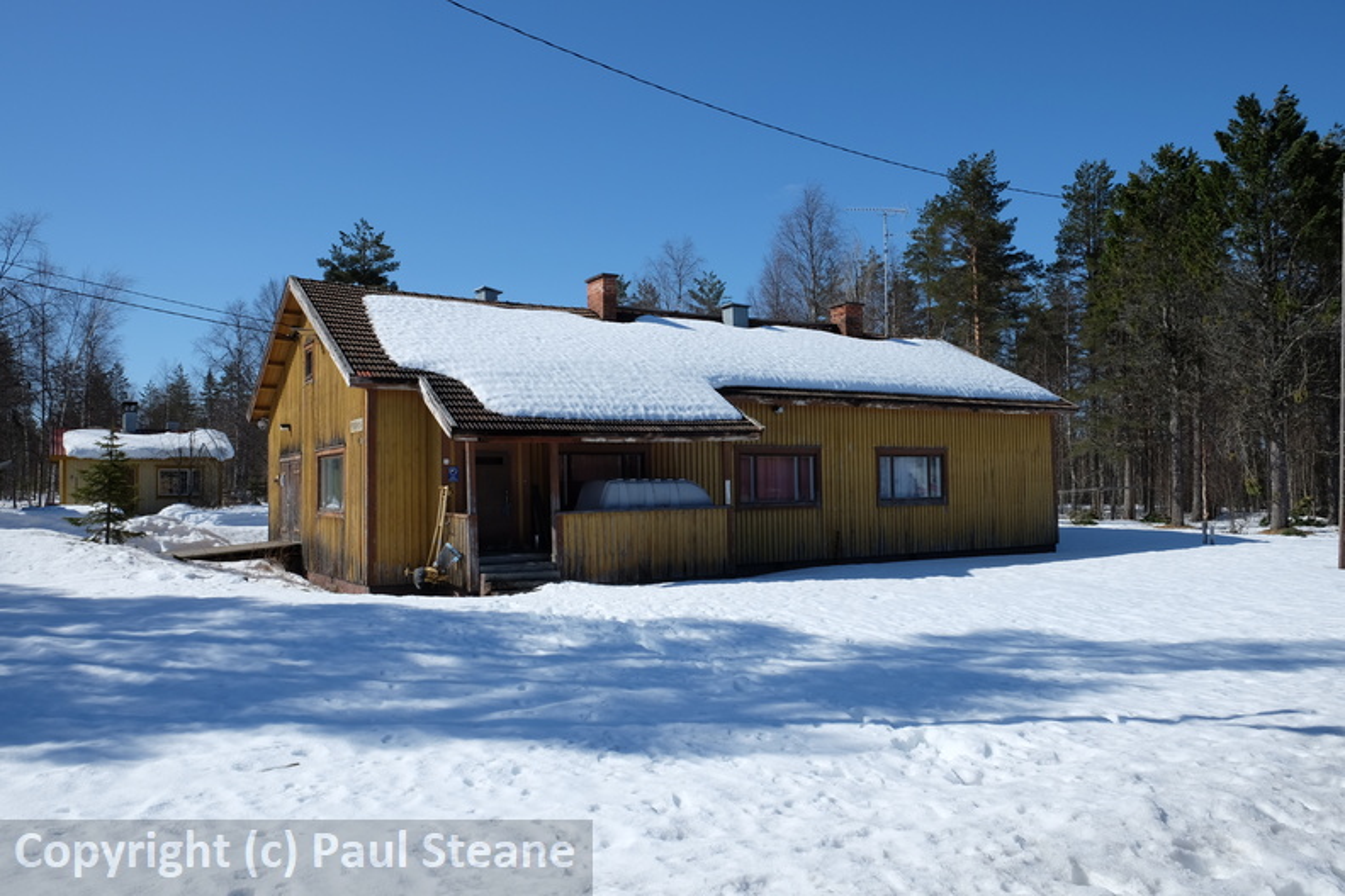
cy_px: 448
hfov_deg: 67.4
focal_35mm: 27
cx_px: 672
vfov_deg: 47.9
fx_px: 1009
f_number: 9
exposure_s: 1/420
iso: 200
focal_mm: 18
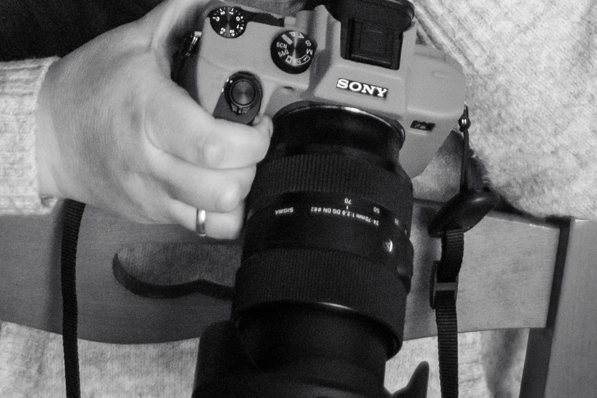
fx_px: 2404
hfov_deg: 14.1
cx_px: 215
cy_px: -168
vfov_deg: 9.2
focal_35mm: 145
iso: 800
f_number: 5
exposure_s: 1/100
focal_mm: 42
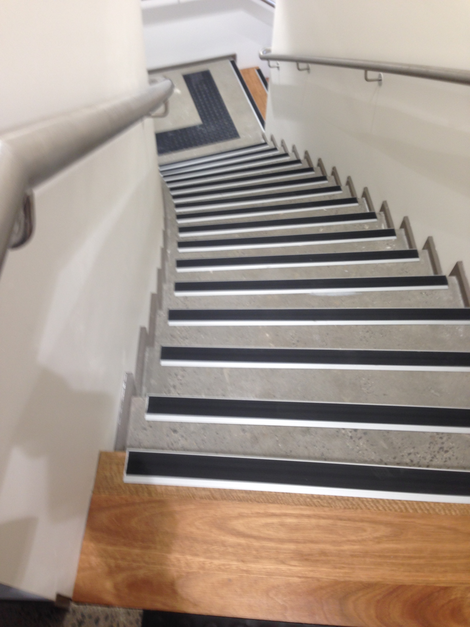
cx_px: 235
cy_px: 314
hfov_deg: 42.9
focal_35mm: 33
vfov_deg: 55.4
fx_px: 597
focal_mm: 4.12
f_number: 2.4
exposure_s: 1/20
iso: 50
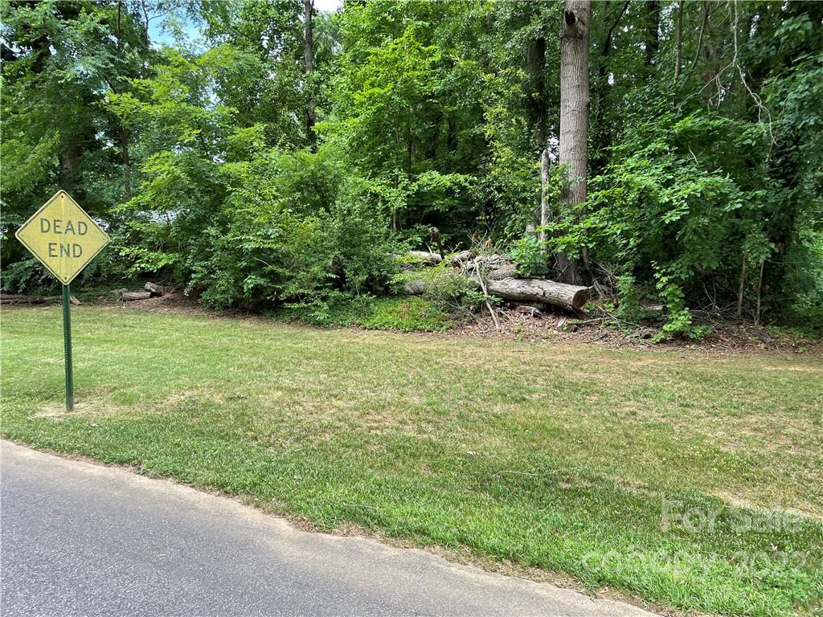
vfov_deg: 53.1
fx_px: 618
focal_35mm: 26
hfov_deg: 67.3
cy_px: 308
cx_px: 412
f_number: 1.6
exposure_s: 1/325
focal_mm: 4.2
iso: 32
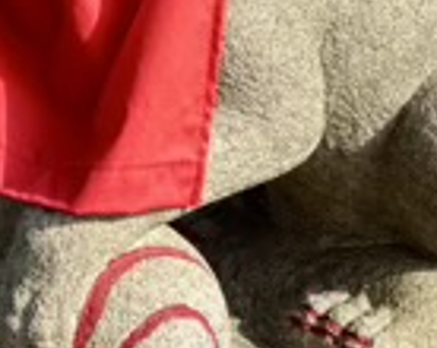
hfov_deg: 14.5
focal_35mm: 129
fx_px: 1666
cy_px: -201
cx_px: -60
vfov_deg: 11.4
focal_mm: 5.96
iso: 50
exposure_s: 1/2342
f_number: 1.6
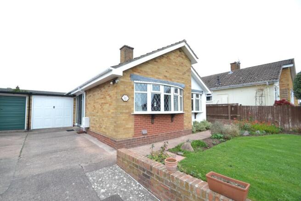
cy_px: 100
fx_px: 125
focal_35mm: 15
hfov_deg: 100.4
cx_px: 150
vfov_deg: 77.4
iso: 160
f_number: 5.6
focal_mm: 10
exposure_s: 1/125
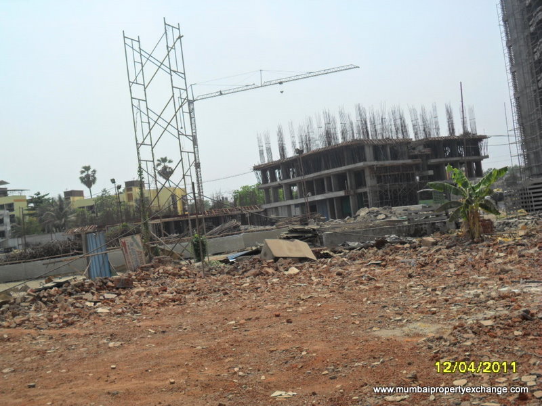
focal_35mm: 44
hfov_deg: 42.9
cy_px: 203
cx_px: 271
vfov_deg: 32.9
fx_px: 689
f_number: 4.5
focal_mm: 7.8
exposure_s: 1/1000
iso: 100
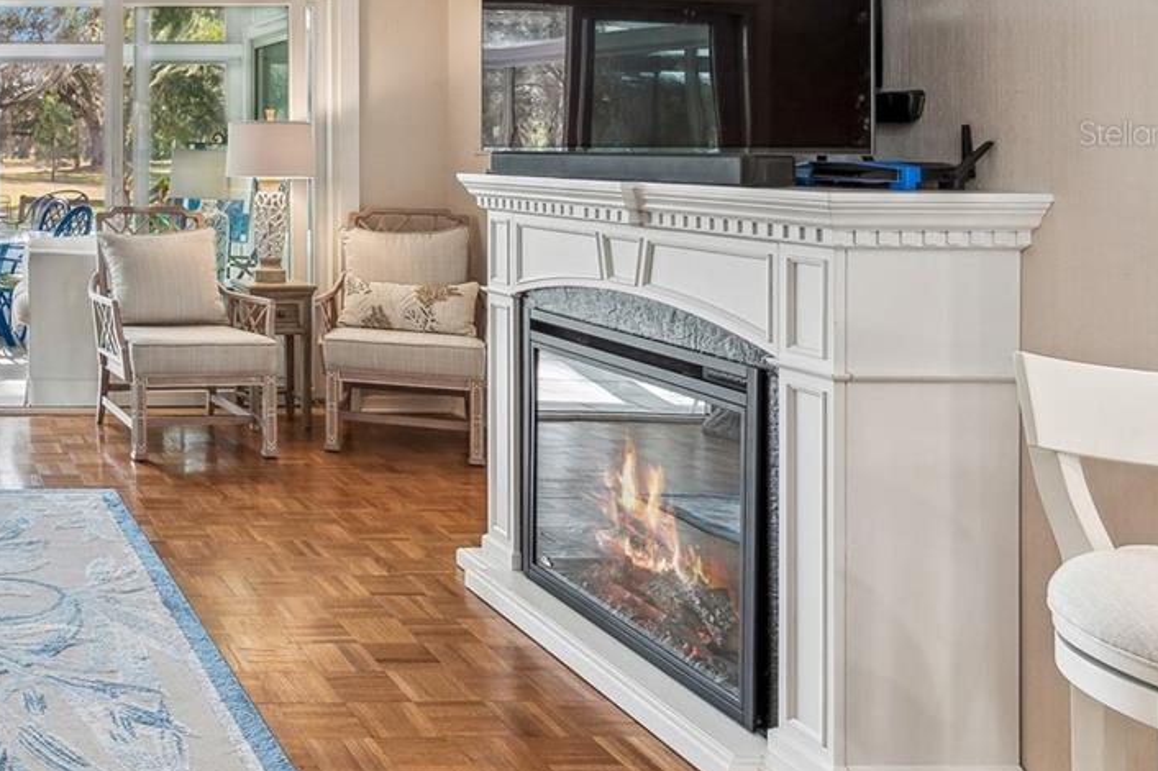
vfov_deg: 37.2
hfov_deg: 44.2
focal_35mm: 34
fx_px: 1093
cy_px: 133
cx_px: -87
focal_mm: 10
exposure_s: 1/13
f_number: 8
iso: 200
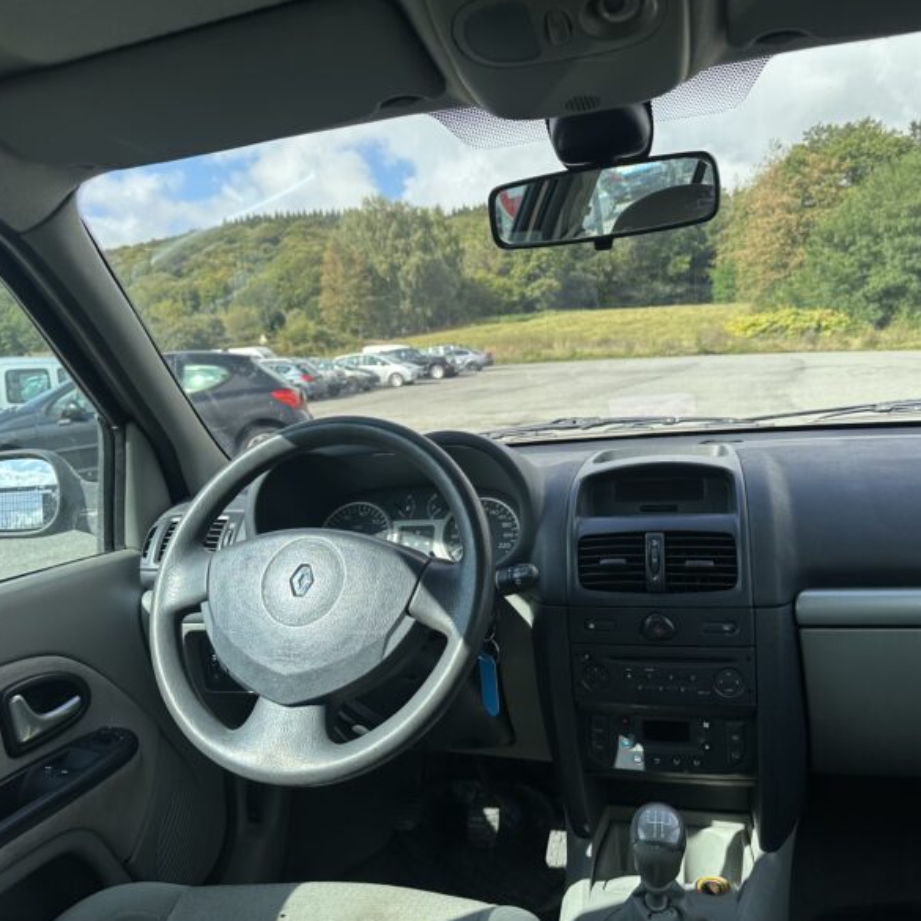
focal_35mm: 29
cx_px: 471
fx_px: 873
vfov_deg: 55.6
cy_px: 458
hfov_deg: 55.6
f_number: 1.78
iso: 80
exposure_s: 1/1453
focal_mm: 6.86
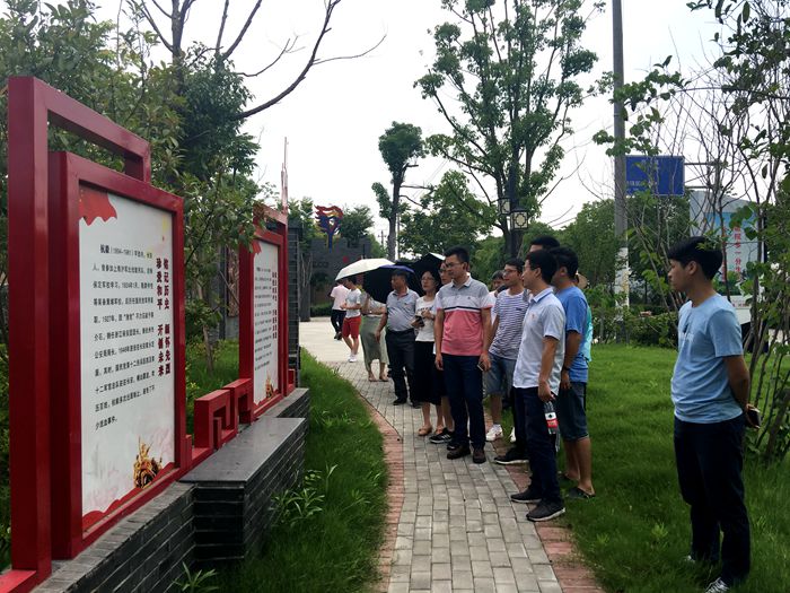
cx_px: 395
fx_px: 662
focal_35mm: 29
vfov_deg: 48.2
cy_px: 296
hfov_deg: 61.7
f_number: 2.2
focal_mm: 4.15
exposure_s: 1/746
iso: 25
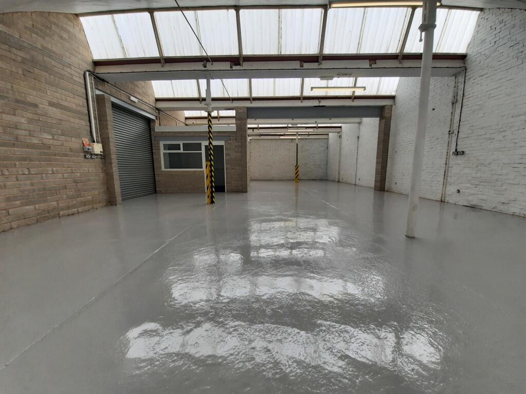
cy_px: 197
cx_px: 263
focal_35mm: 13
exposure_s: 1/391
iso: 40
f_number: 2.2
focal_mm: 1.74
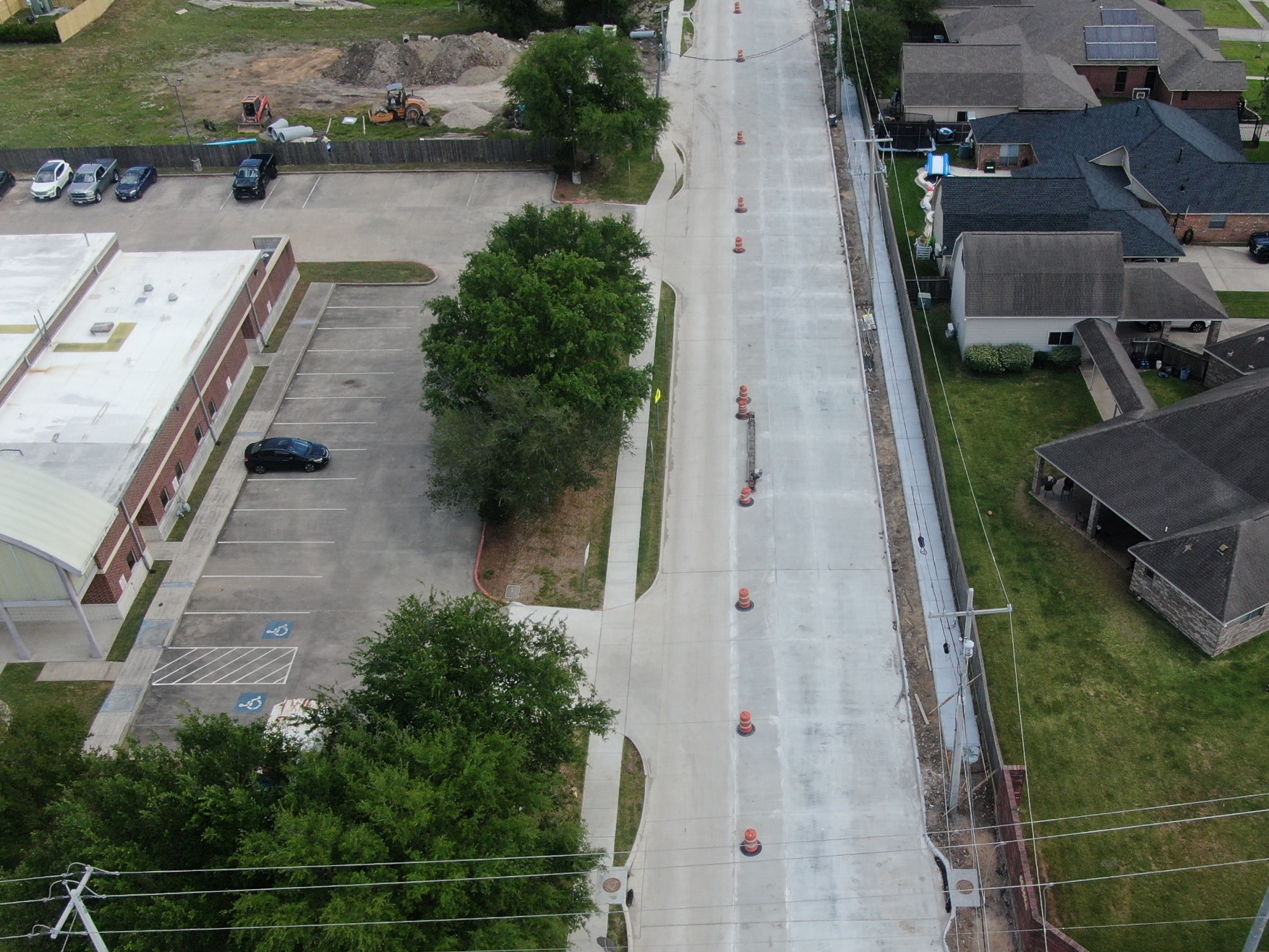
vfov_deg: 40.5
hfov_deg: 52.2
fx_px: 1283
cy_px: 585
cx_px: 775
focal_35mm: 35
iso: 100
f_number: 2.8
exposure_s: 1/1000
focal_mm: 4.39
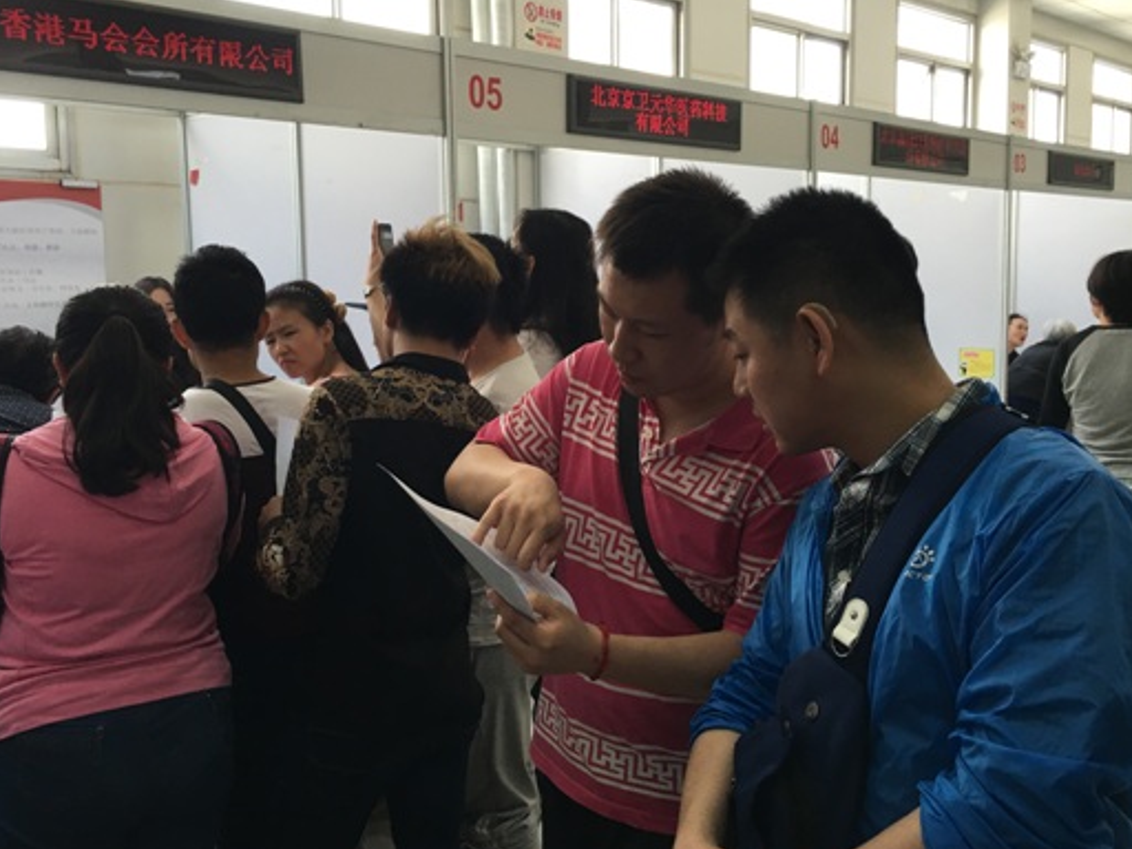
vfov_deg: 41.8
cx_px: 539
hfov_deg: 53.9
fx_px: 1112
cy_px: 389
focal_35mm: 34
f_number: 2.2
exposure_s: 1/33
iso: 32
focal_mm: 4.15
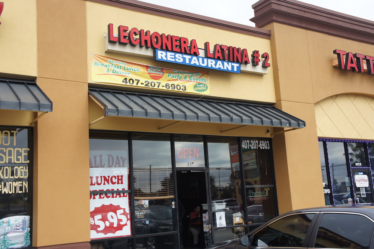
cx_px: 187
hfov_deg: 48.0
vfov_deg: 33.0
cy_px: 124
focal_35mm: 40
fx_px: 420
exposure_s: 1/200
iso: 200
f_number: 8
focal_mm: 27
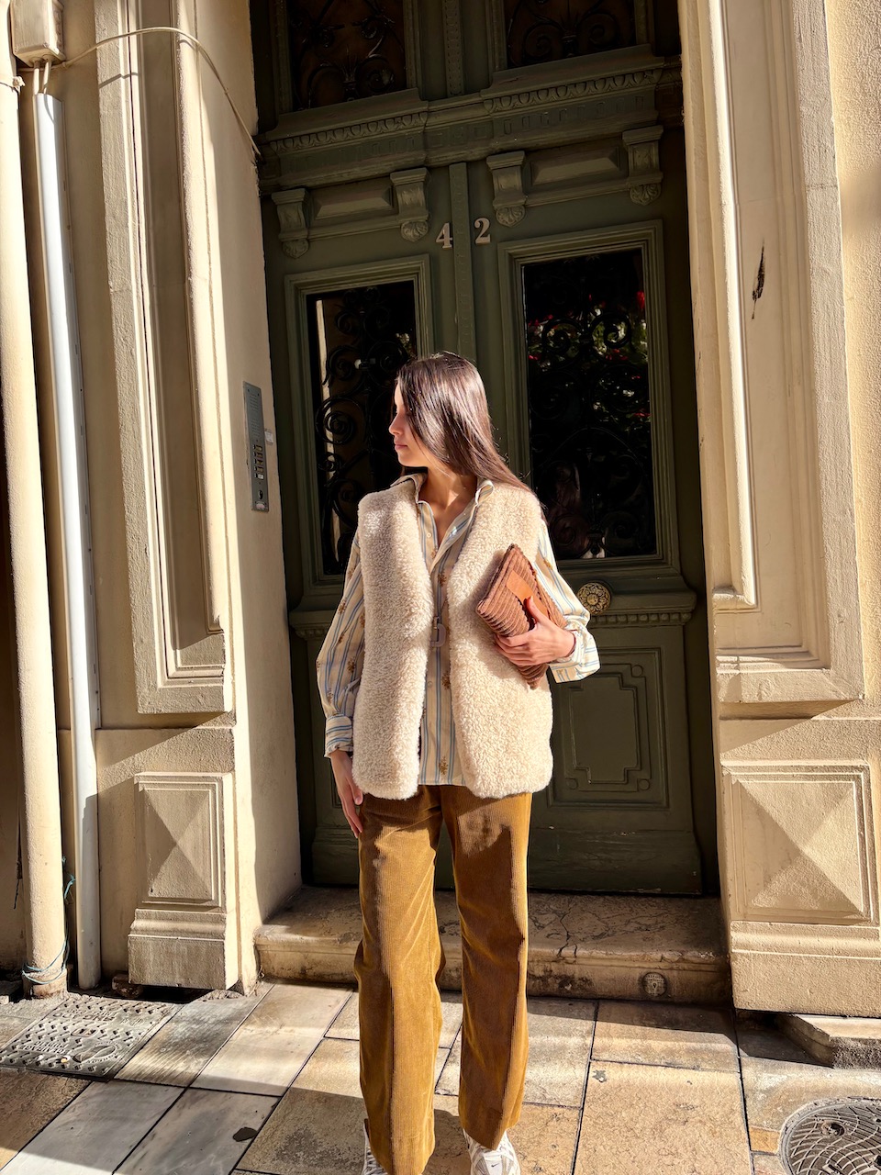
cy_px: 588
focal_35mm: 26
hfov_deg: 53.1
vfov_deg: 67.3
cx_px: 440
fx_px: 882
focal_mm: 5.96
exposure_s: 1/1279
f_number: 1.6
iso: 50
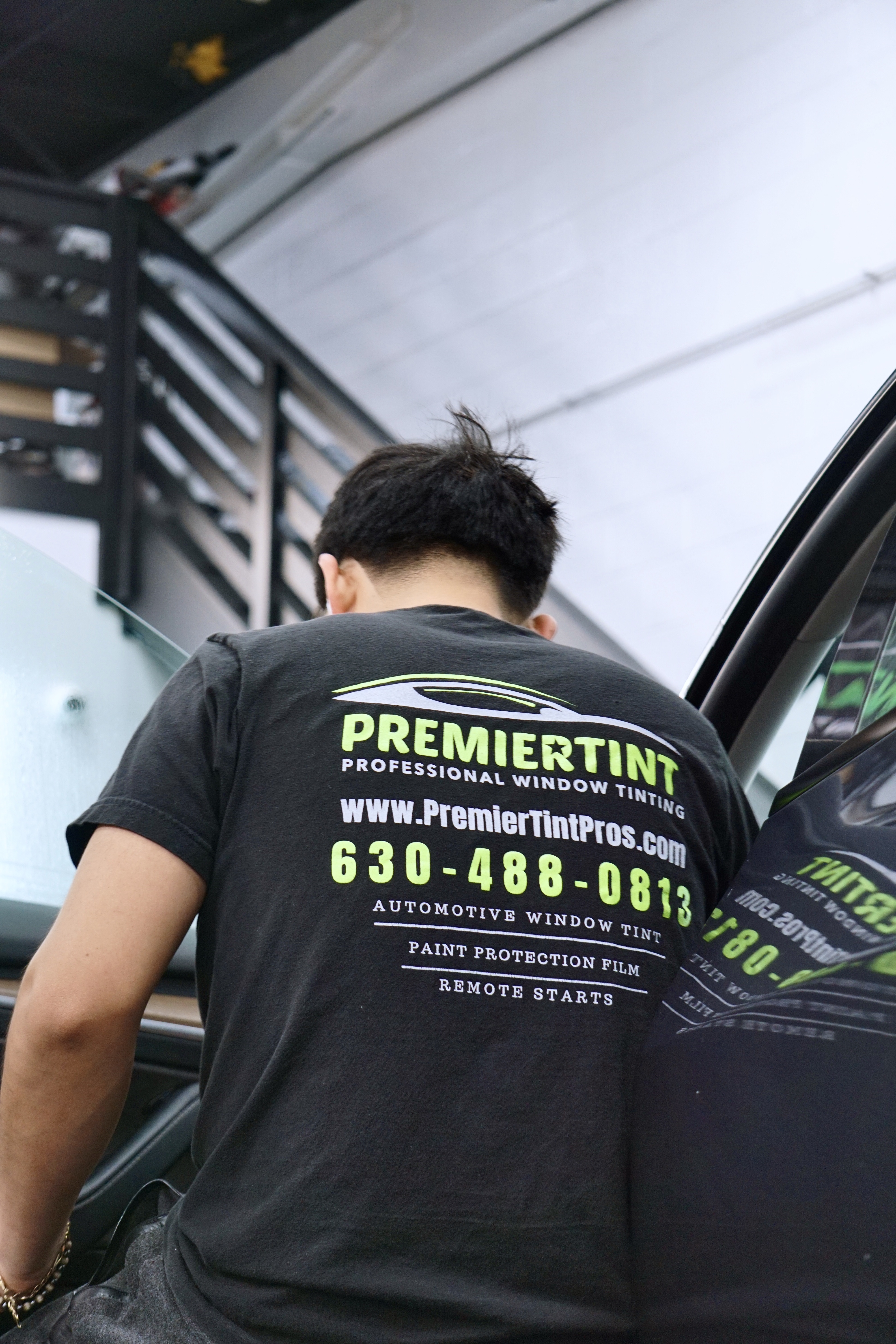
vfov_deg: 24.6
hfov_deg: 16.6
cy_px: 672
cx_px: 448
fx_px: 3080
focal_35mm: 82
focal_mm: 55
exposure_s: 1/100
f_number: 4.5
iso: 640
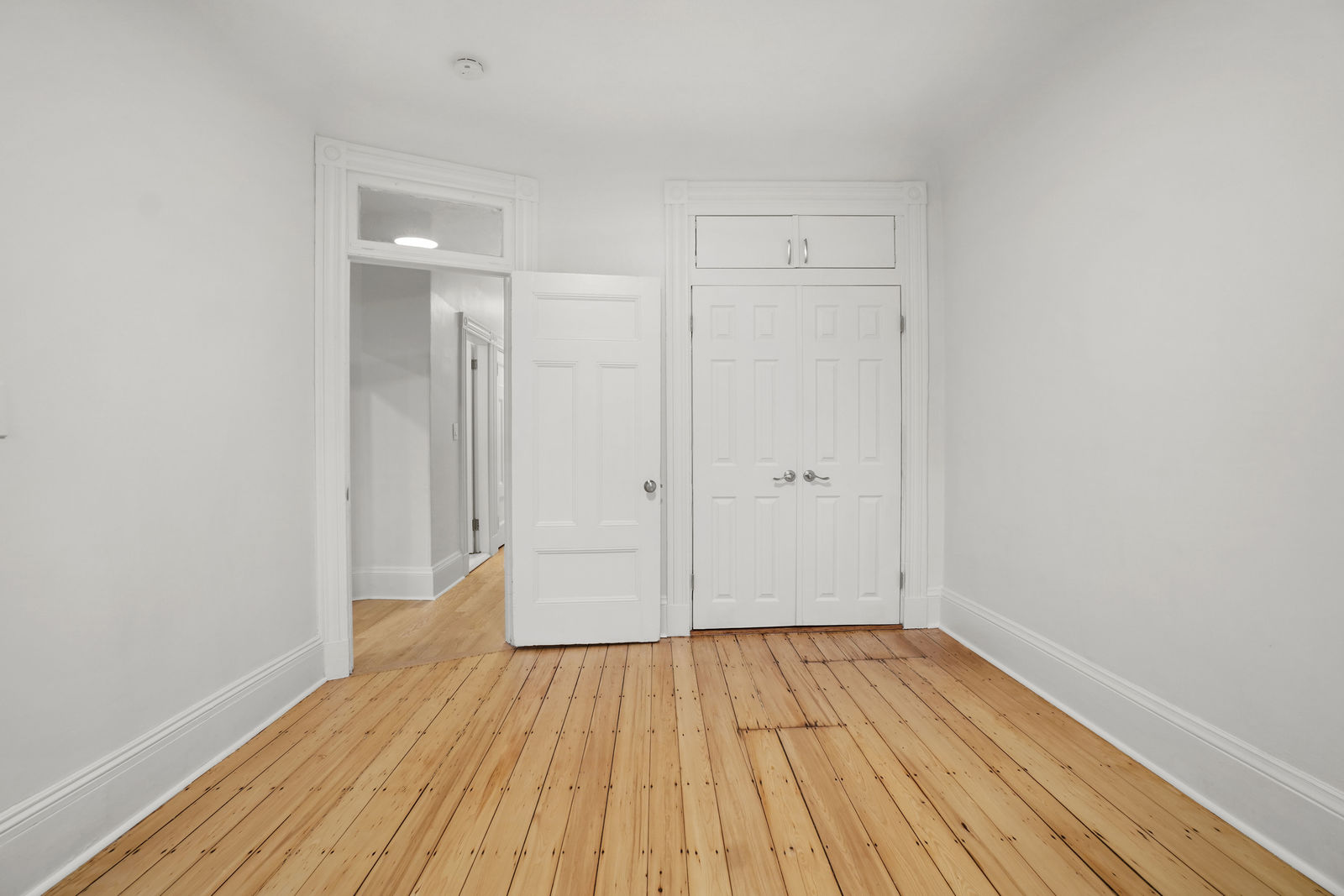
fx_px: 560
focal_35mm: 15
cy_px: 448
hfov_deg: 100.4
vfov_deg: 77.3
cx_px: 672
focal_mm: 10
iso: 320
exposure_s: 1/4
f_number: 7.1
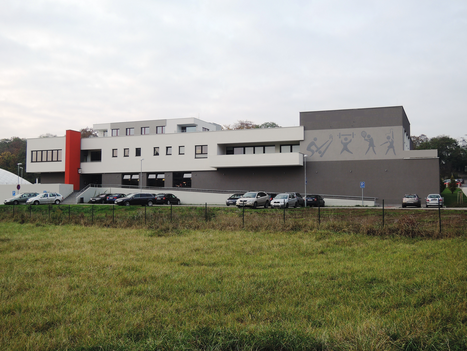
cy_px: 176
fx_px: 540
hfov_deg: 46.8
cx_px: 234
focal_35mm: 40
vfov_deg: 36.0
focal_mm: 8.6
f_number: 3.5
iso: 80
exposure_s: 1/160
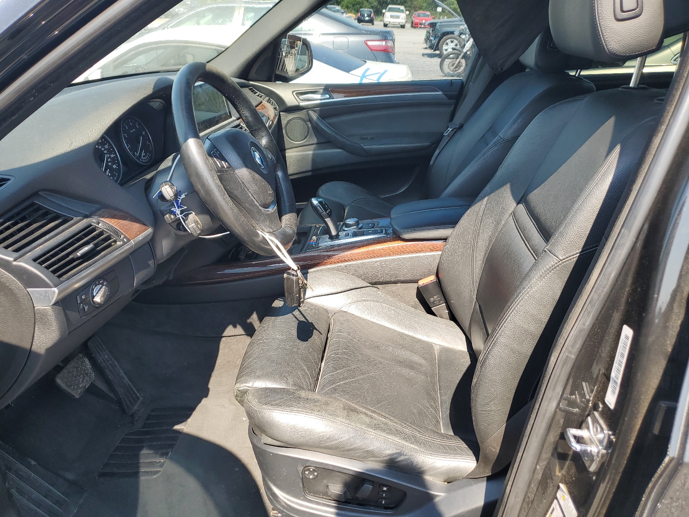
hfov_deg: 67.3
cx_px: 344
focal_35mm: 26
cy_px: 258
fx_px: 518
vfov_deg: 53.1
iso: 50
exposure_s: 1/476
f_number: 1.5
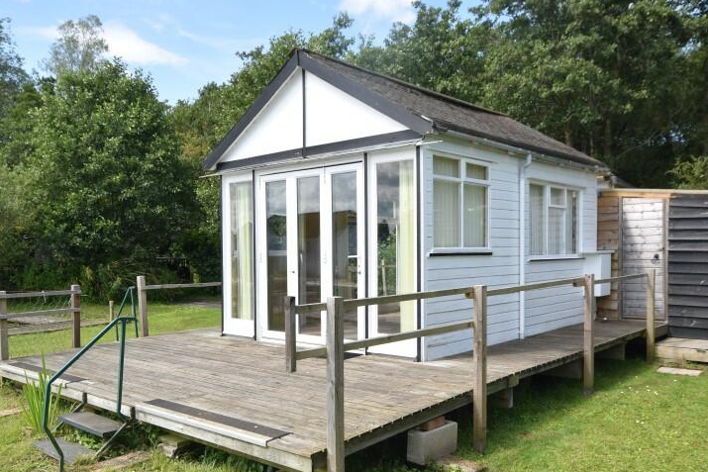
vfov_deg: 43.5
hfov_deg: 61.9
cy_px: 278
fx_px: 590
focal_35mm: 30
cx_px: 333
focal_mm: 14
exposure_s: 1/250
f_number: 8
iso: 220
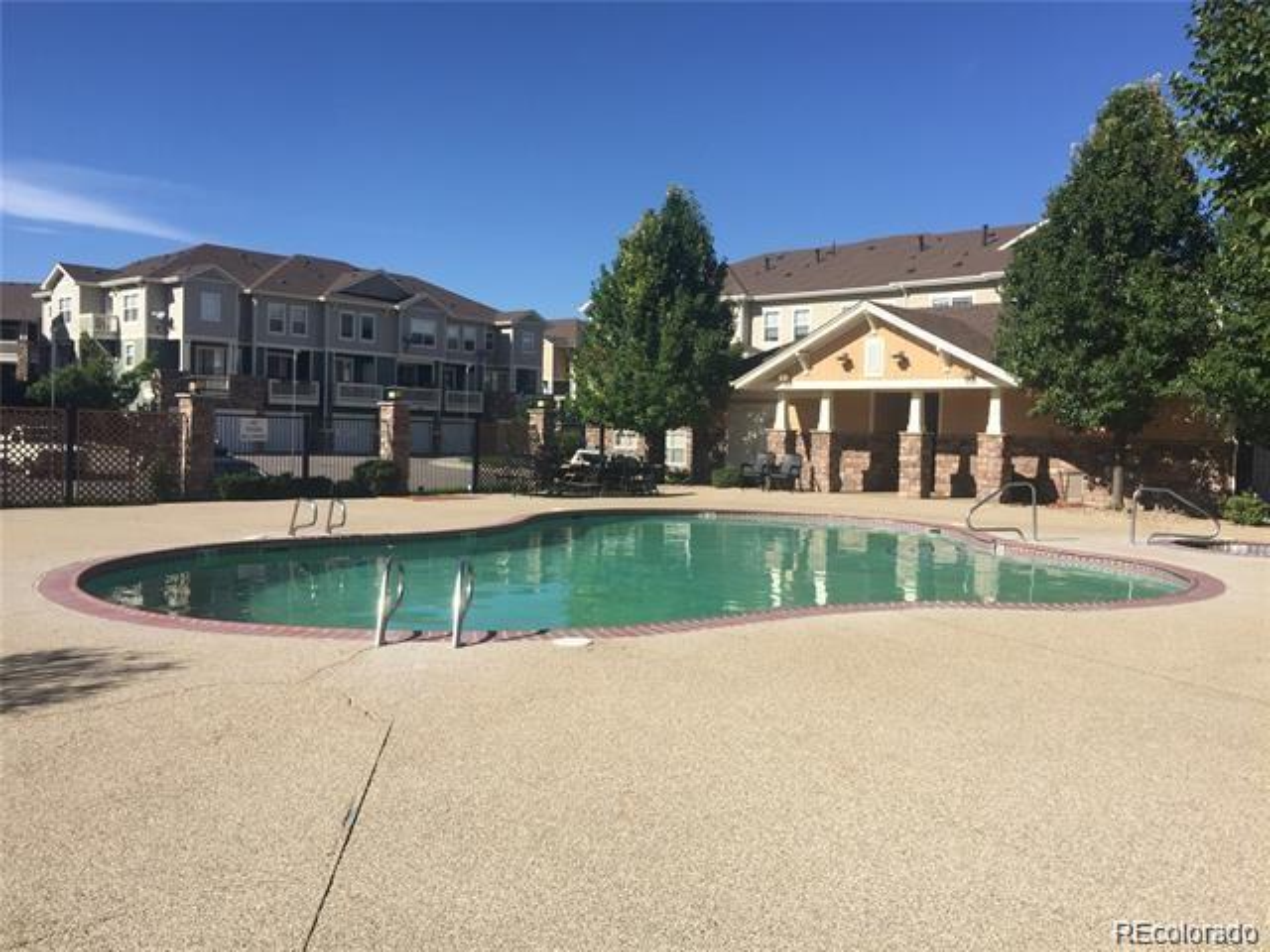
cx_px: 635
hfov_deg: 61.7
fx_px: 1064
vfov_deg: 48.2
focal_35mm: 29
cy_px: 476
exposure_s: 1/2083
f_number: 2.2
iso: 32
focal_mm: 4.15
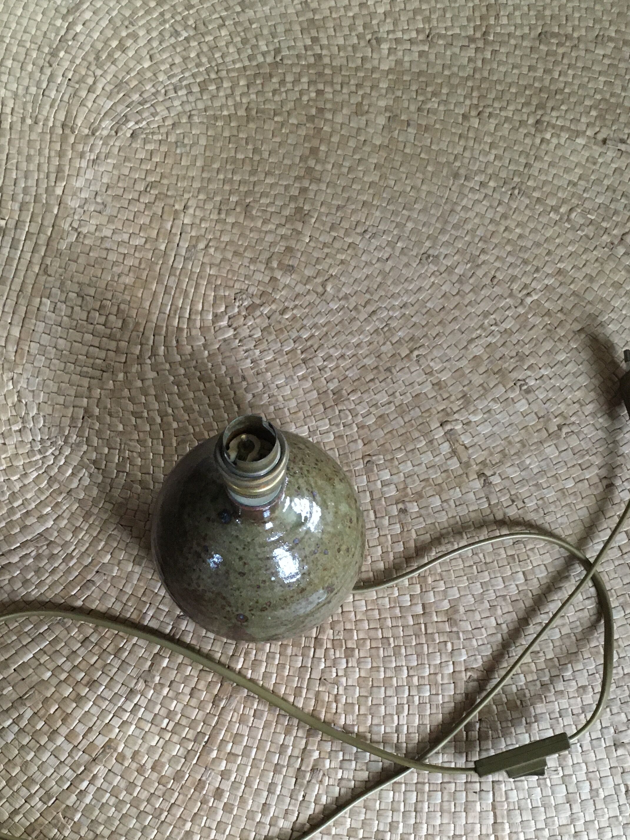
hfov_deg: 35.1
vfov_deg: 44.9
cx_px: 285
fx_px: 995
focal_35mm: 41
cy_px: 579
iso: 200
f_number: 2.2
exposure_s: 1/17
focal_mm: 4.15
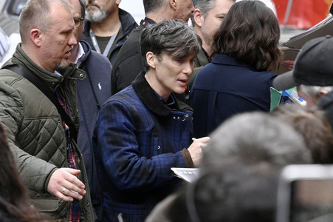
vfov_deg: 6.9
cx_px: 166
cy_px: 111
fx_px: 1849
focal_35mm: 200
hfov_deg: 10.3
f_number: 9
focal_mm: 200
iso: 5000
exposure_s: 1/640
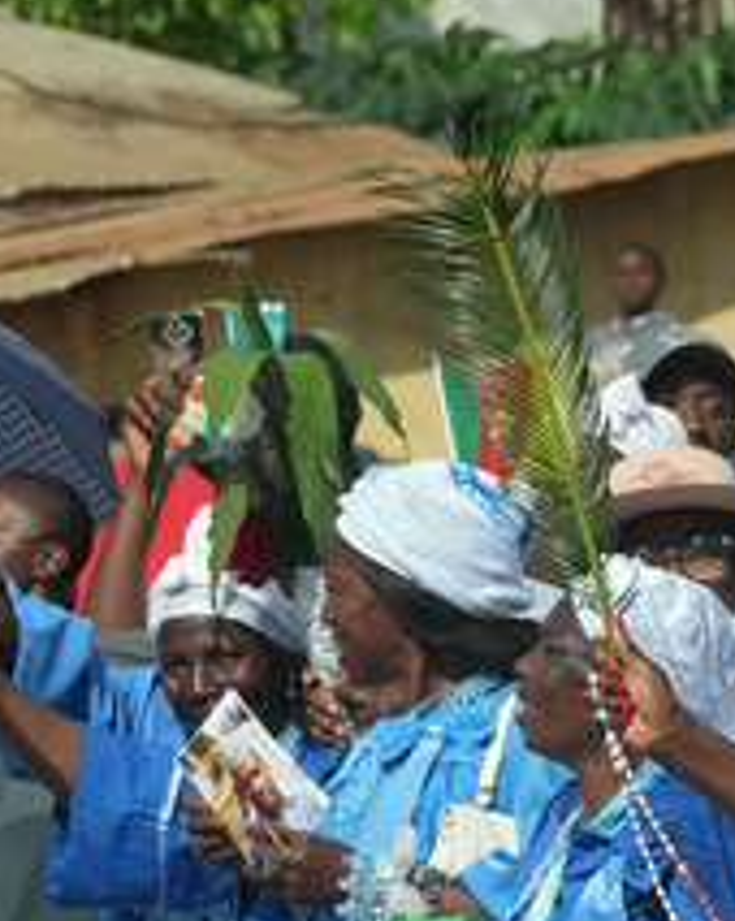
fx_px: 15140
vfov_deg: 3.5
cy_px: 886
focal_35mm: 556
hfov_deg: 2.8
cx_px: 307
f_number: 8
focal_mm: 123
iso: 1250
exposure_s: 1/4000
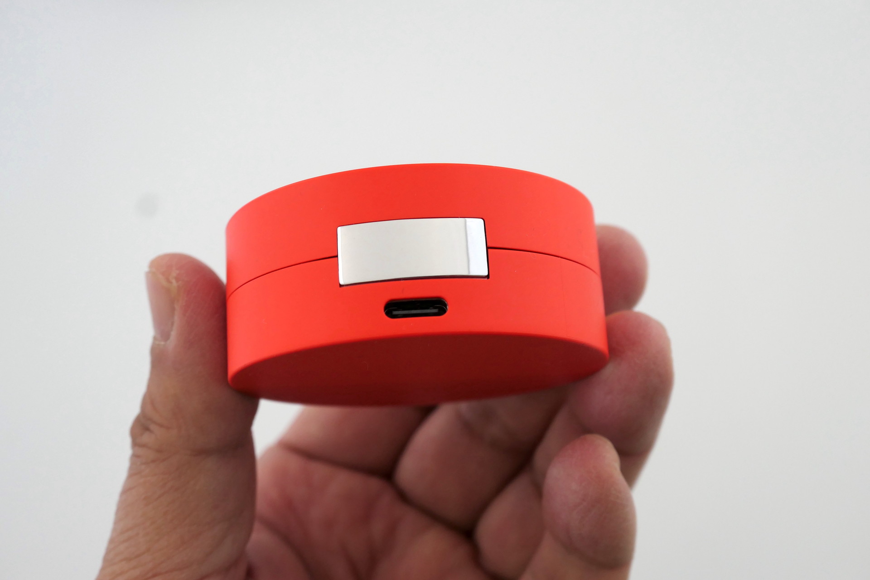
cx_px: 435
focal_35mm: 46
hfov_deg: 42.7
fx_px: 1112
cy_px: 290
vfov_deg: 29.2
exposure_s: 1/80
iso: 320
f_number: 4.1
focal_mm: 16.7
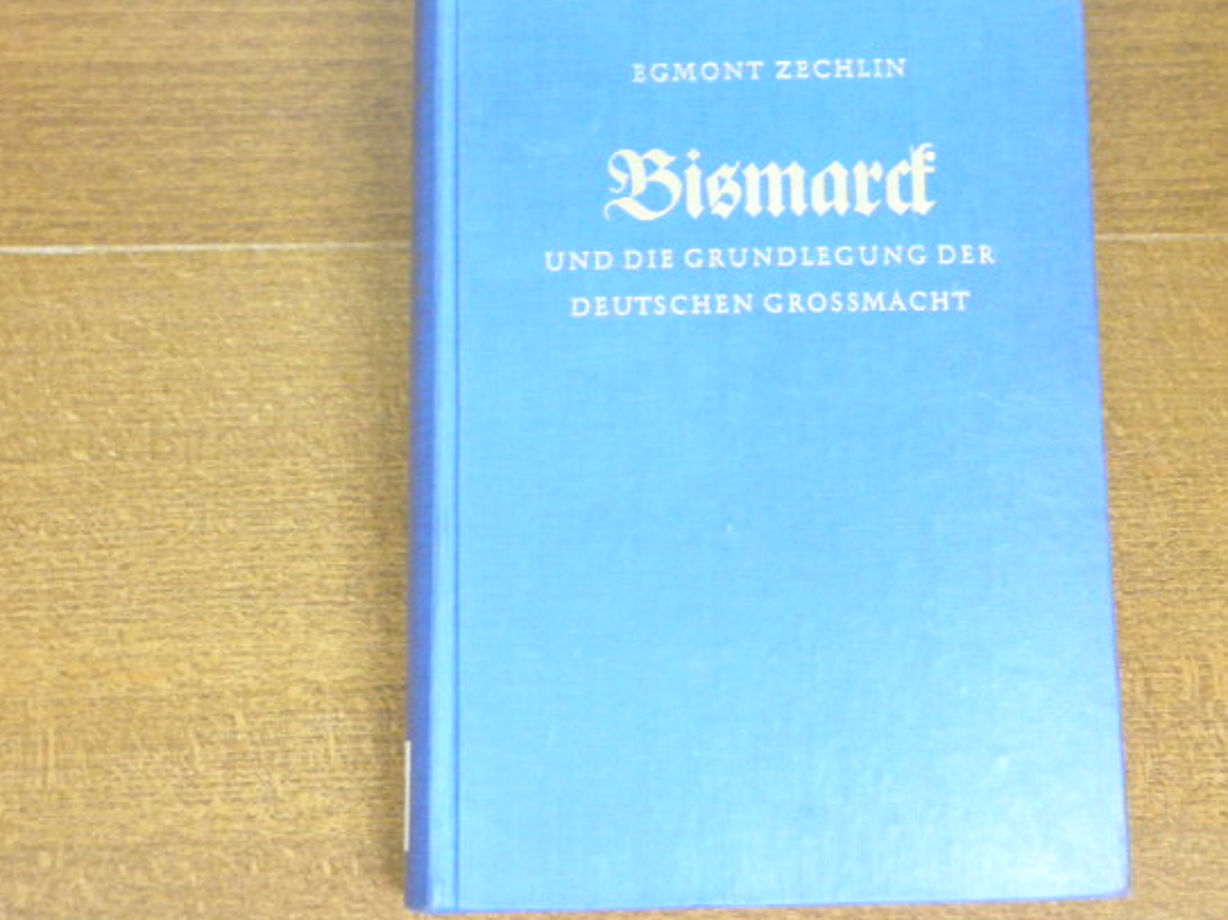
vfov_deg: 28.0
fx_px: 1844
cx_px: 691
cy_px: 442
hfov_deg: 36.8
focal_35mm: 52
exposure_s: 1/2
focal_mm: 7.9
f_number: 3.9
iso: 800
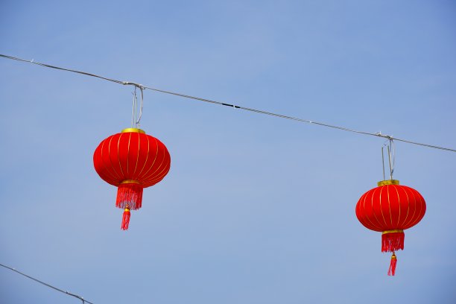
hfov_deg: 19.5
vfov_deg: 13.0
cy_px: 152
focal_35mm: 105
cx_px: 228
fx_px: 1330
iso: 100
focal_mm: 105
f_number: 5.6
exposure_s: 1/1250
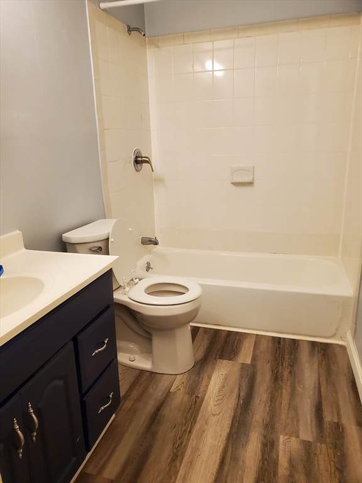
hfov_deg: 53.1
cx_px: 181
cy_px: 242
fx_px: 363
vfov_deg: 67.3
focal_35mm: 26
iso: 200
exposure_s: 1/60
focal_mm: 4.3
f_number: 2.4
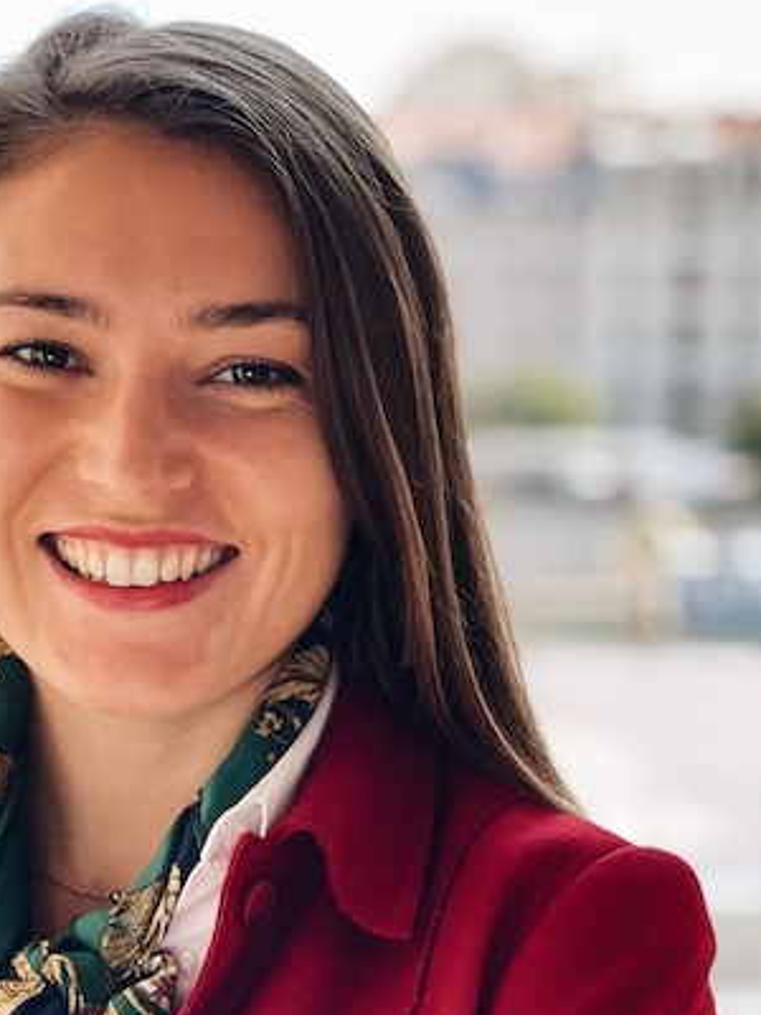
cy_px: 743
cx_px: 99
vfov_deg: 15.3
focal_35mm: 128
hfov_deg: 11.5
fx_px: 3752
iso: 25
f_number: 2.2
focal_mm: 7.5
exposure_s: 1/120
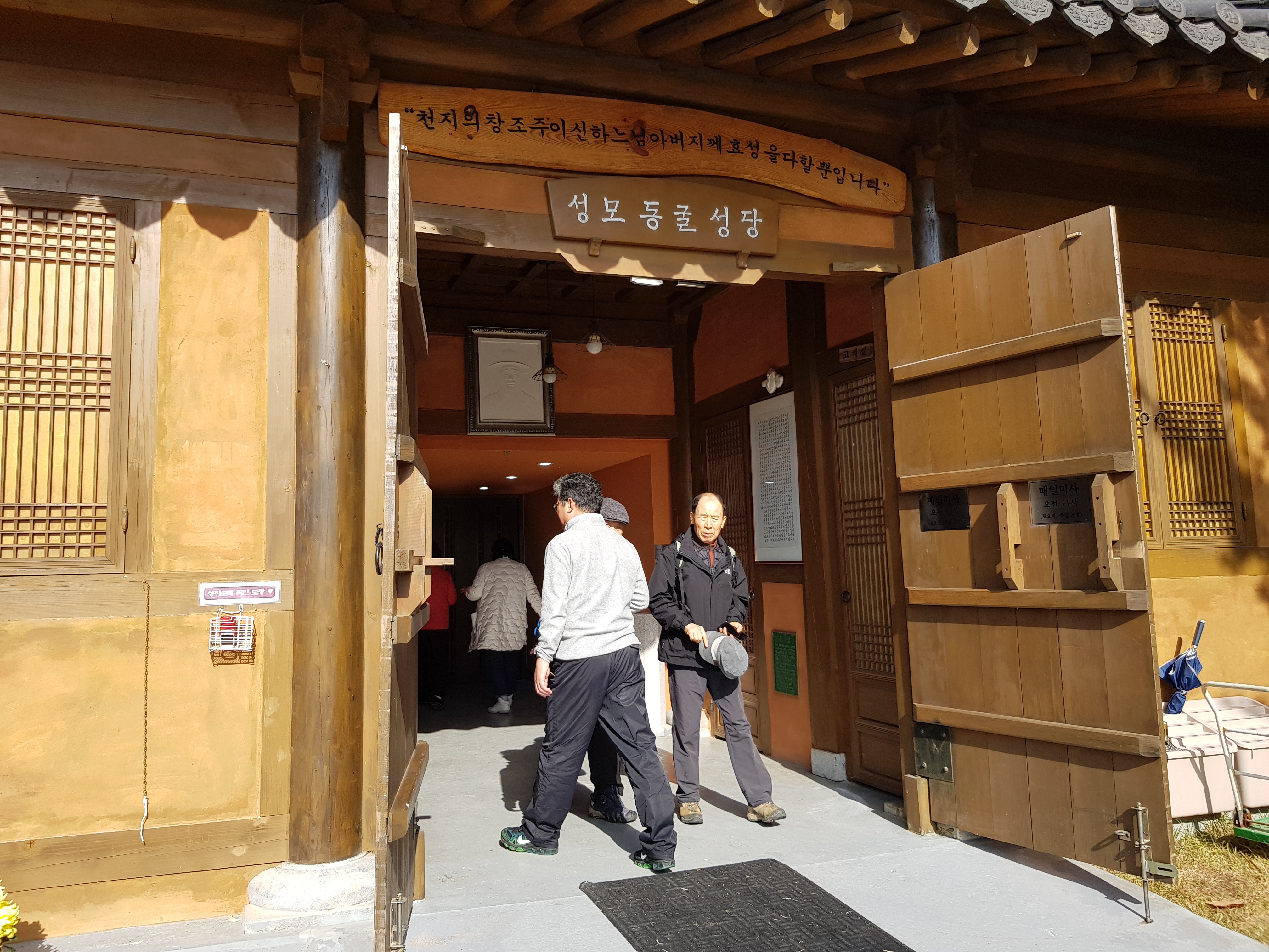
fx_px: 953
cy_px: 476
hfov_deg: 67.3
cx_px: 634
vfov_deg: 53.1
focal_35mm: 26
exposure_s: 1/1332
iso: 40
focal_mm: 4.2
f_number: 1.7
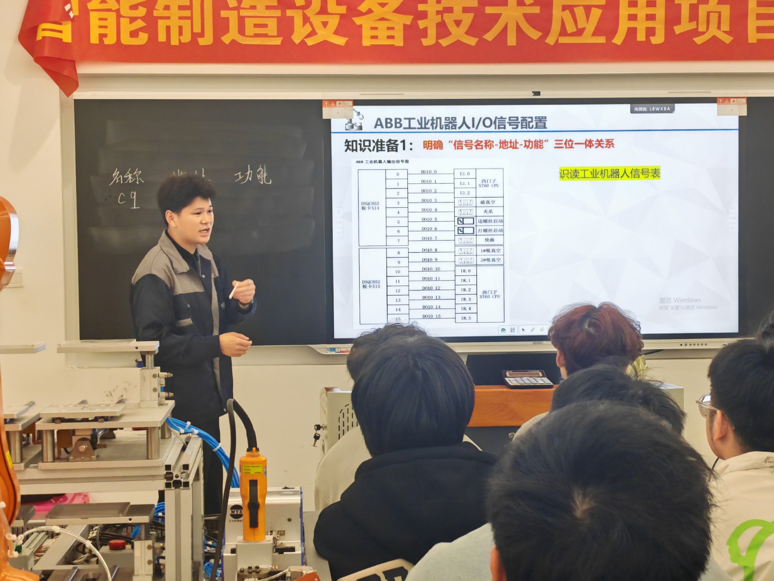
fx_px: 1476
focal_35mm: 66
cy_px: 290
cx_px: 387
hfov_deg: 29.4
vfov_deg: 22.3
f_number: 1.9
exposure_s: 1/100
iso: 200
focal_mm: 5.52
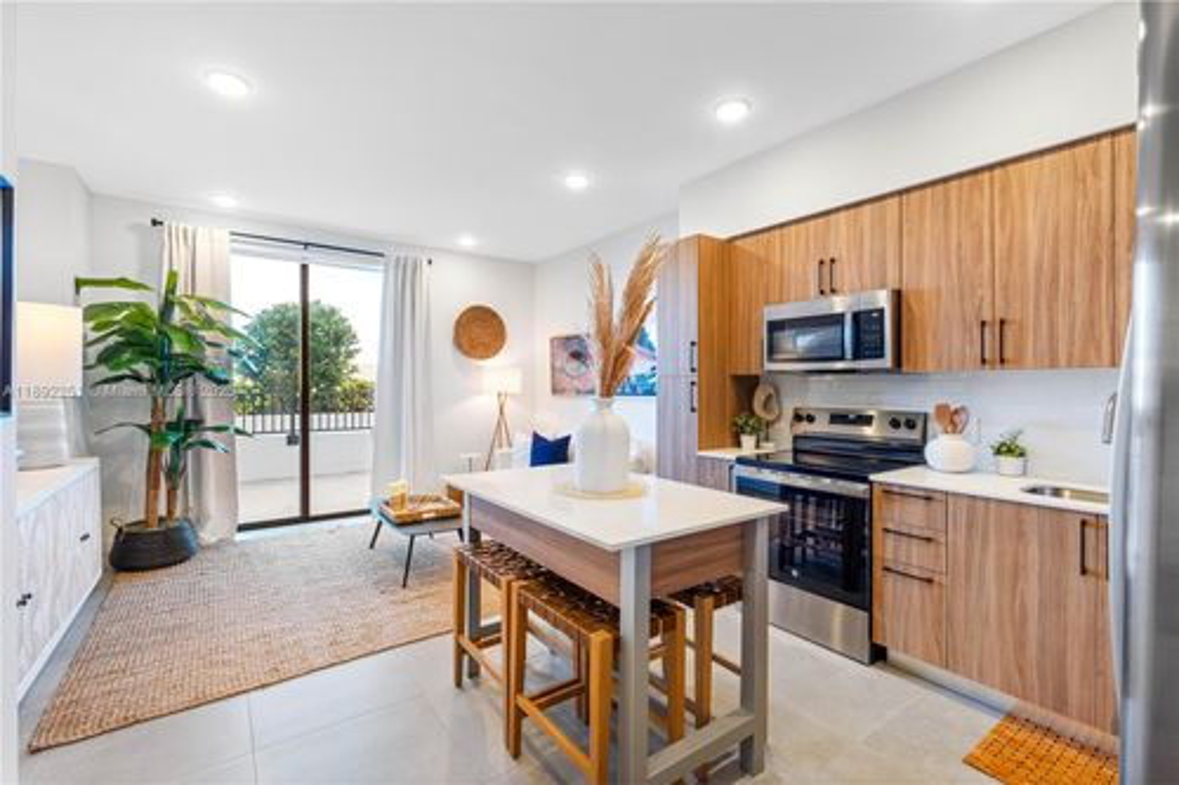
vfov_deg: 73.7
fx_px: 524
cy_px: 392
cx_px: 590
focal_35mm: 16
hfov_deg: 96.8
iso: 640
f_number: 13
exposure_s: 1/50
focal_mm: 16
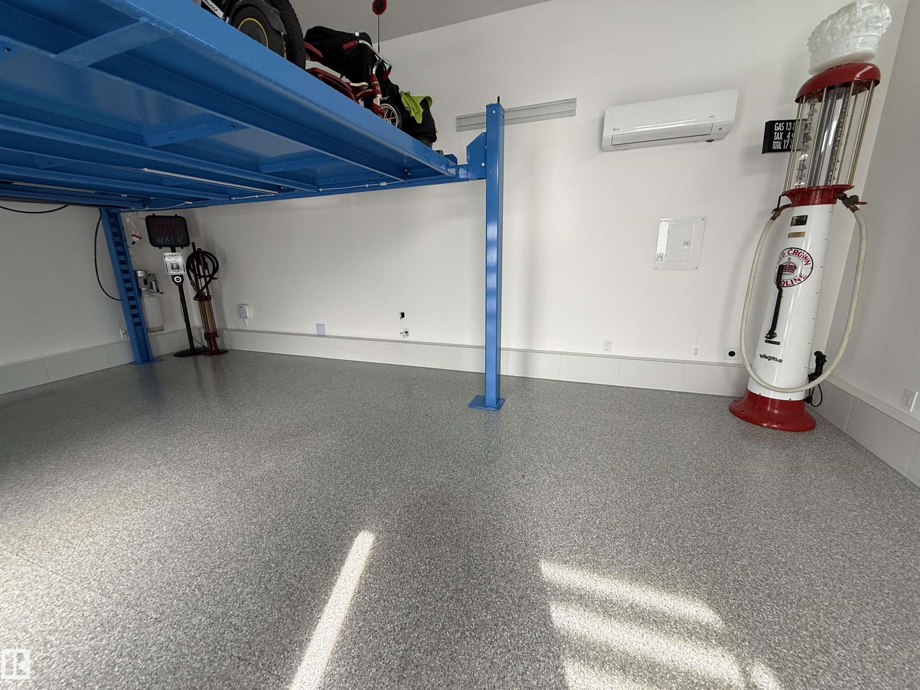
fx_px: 372
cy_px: 345
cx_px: 460
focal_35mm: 14
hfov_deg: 102.1
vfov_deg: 85.7
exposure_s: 1/99
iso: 64
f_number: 2.2
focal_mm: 2.22
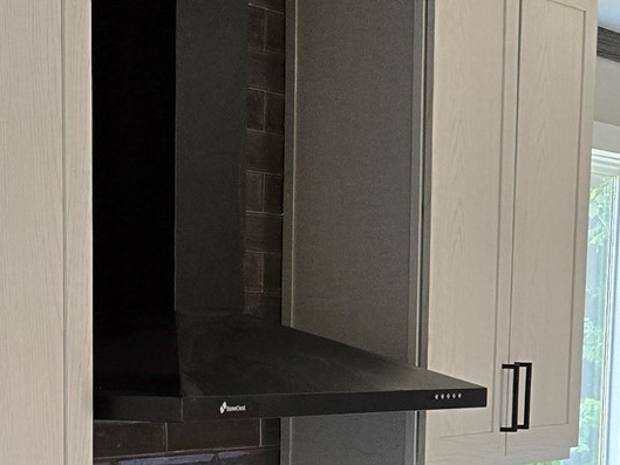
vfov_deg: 15.9
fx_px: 1594
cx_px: 157
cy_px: 569
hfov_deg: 21.8
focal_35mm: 89
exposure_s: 1/120
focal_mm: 5.4
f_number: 1.8
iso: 200
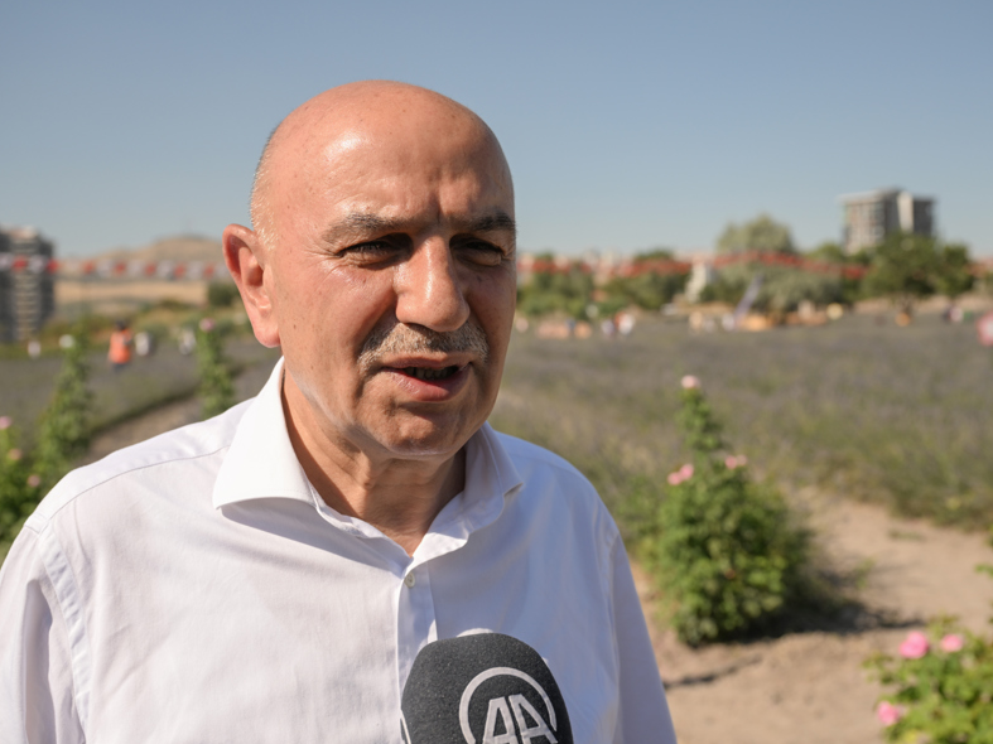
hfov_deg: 42.9
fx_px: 1262
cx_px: 519
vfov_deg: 32.9
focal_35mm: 44
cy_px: 372
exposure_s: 1/1000
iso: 160
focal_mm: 40
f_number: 5.6
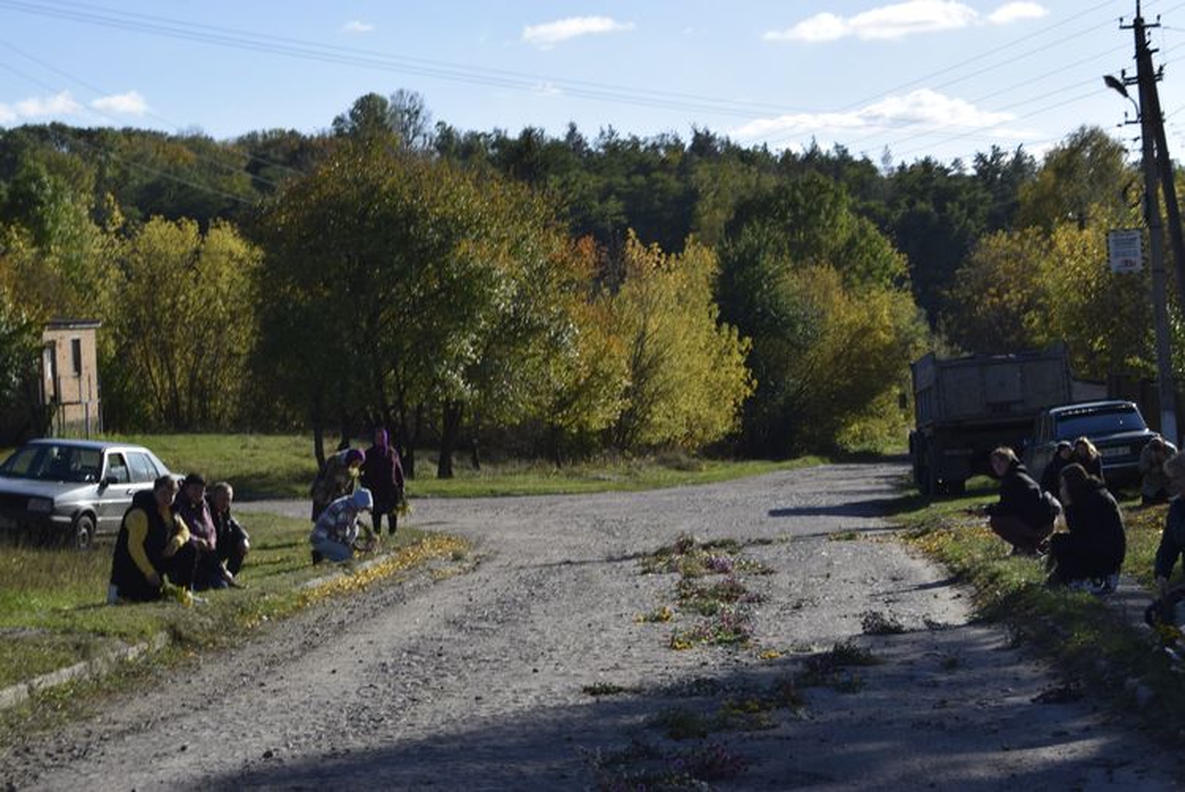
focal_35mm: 82
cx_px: 592
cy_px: 396
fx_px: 2717
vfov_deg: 16.6
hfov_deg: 24.6
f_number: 10
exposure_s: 1/400
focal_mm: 55
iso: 200
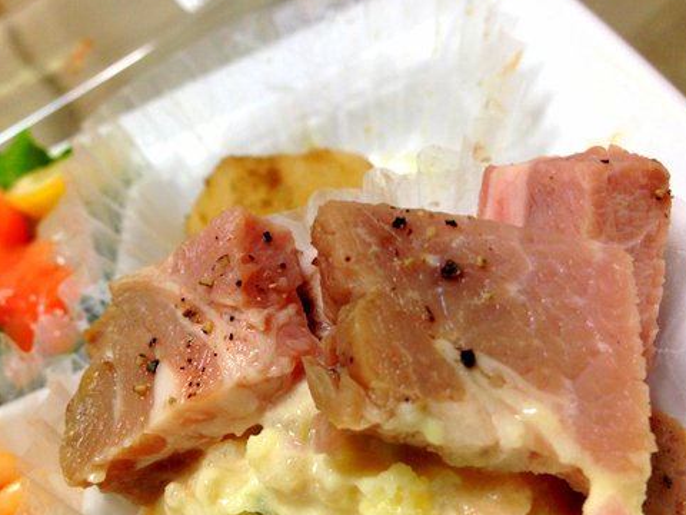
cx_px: 319
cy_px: 298
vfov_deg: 32.8
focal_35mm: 44
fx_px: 872
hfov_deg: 42.9
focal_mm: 4.12
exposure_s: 1/20
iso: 80
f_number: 2.4
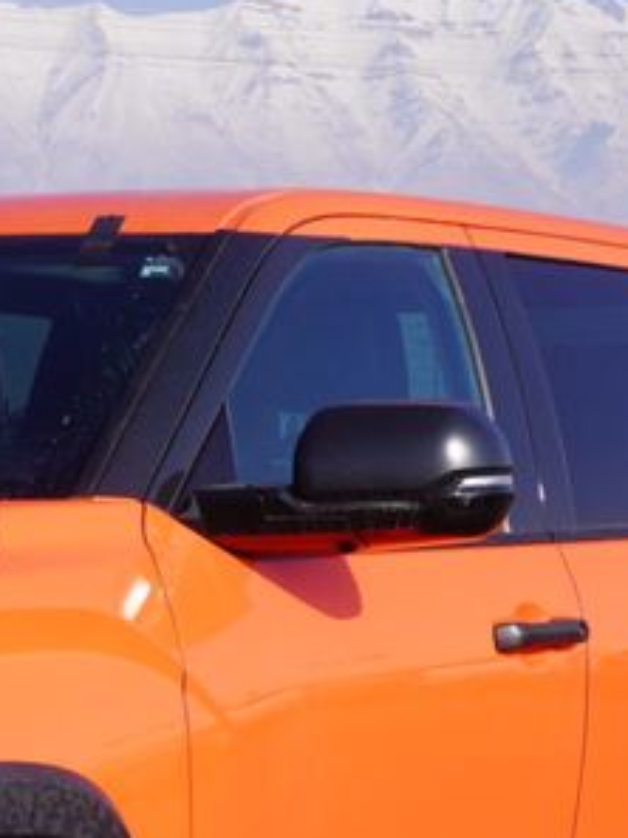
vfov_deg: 13.8
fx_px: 3386
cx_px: -192
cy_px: 909
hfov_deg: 10.4
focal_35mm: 140
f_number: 11
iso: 100
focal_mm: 28
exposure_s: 1/125
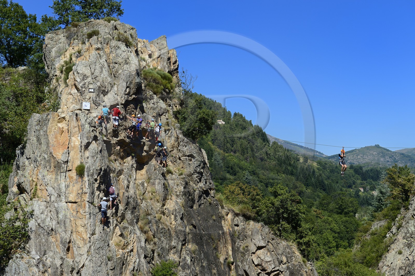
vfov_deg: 19.4
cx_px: 208
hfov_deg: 28.9
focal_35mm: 70
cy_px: 138
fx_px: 806
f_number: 9
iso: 200
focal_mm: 70
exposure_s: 1/500
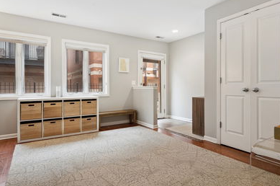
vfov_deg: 59.3
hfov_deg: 81.3
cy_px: 88
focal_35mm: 21
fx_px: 163
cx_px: 137
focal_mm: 17
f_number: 8
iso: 400
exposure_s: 1/13
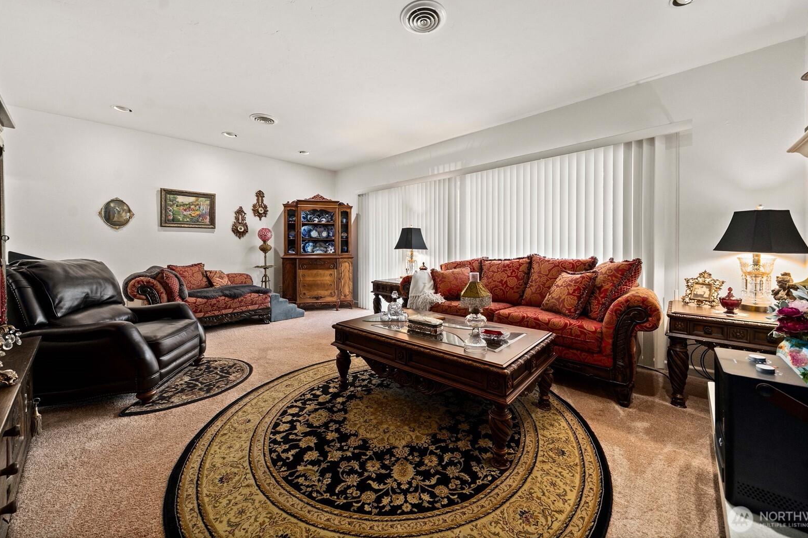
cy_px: 248
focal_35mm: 13
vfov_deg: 85.3
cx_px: 415
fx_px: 292
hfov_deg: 108.3
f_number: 6.7
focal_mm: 12
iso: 1250
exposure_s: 1/6
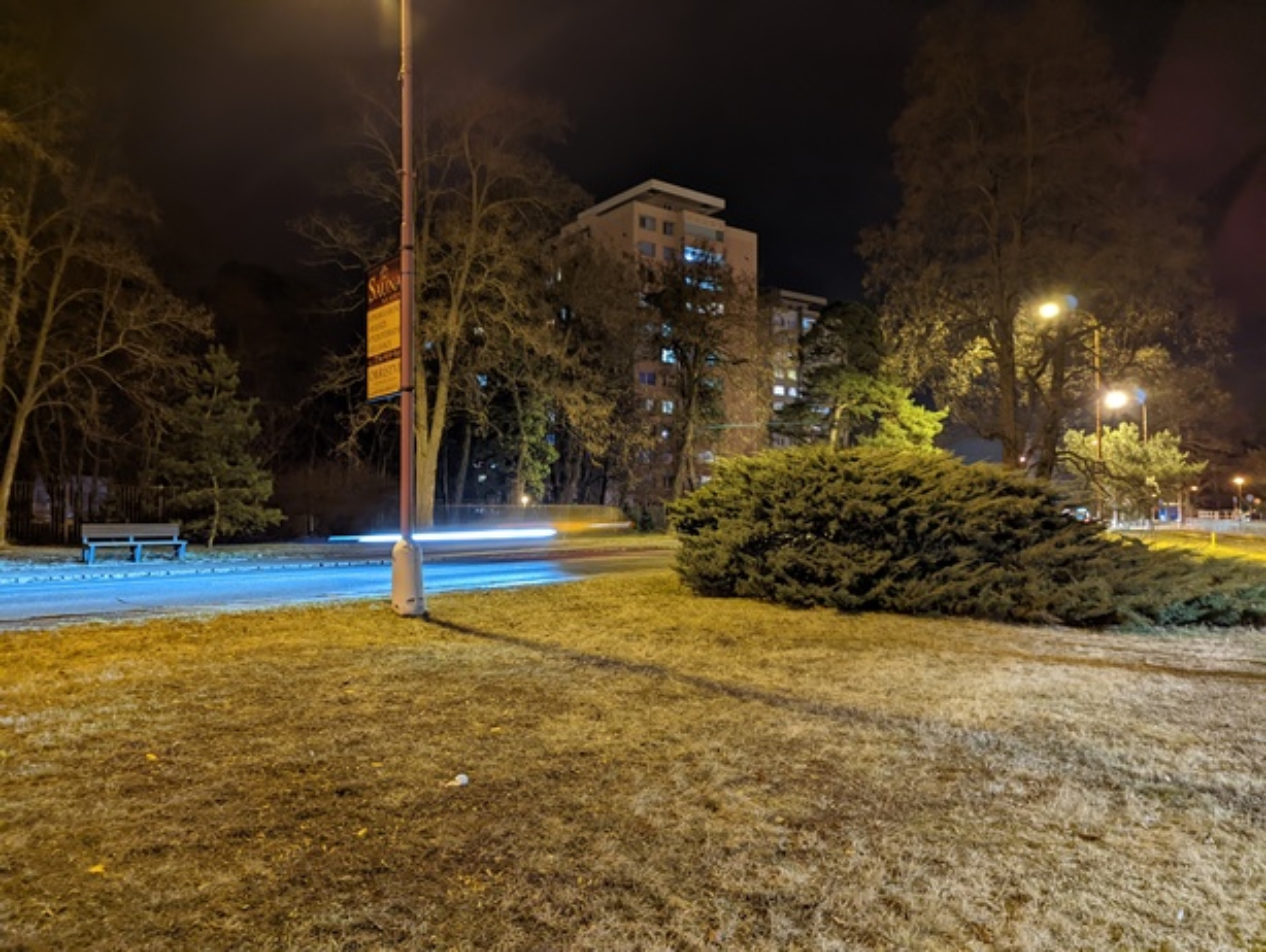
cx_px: 633
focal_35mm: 24
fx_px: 879
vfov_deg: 56.9
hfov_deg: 71.5
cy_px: 476
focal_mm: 6.81
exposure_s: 1/3
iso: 640
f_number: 1.85
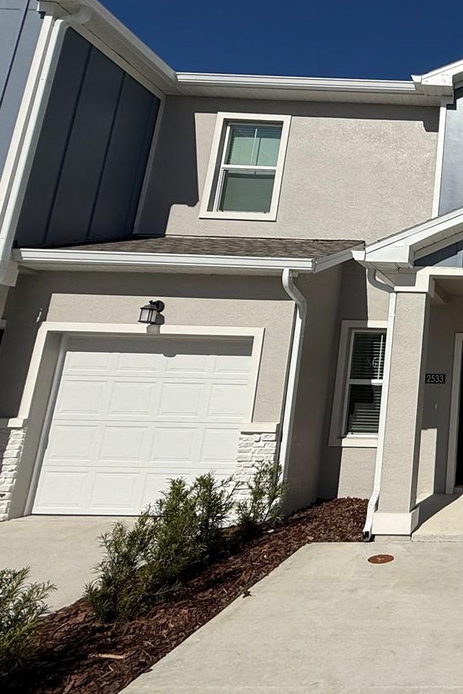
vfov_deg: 64.9
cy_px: 280
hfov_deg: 35.7
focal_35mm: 28
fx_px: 540
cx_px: 564
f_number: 2.2
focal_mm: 2.22
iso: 40
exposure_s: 1/6173
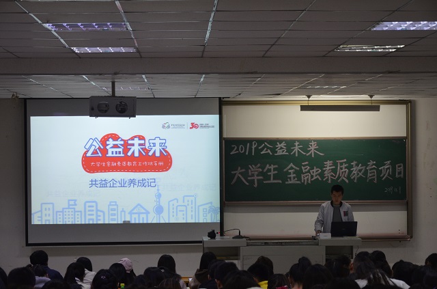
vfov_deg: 15.6
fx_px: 1053
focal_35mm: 87
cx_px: 218
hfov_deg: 23.4
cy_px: 144
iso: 800
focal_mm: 58
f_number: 5
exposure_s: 1/45
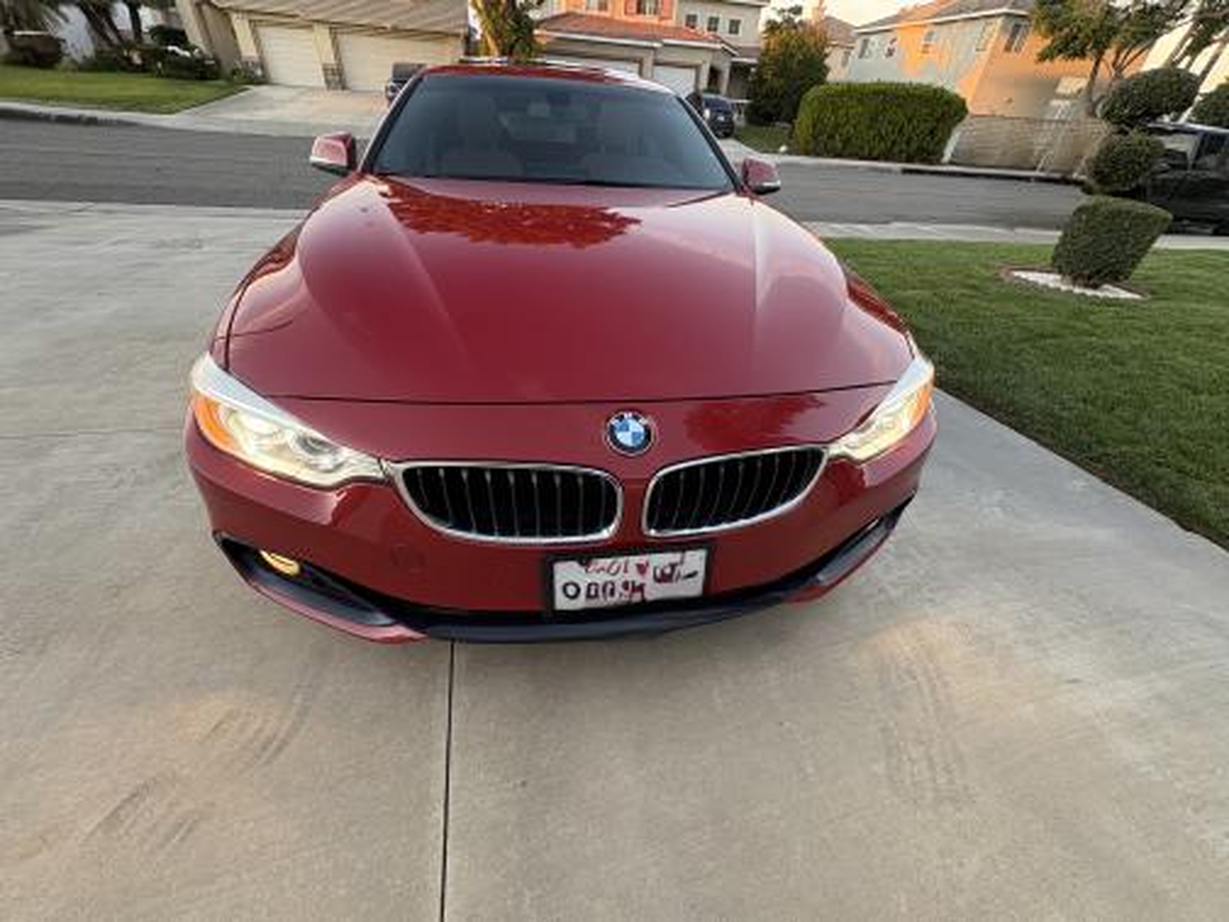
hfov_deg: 102.1
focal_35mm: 14
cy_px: 461
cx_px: 614
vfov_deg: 85.7
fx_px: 497
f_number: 2.2
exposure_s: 1/84
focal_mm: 2.22
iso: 200
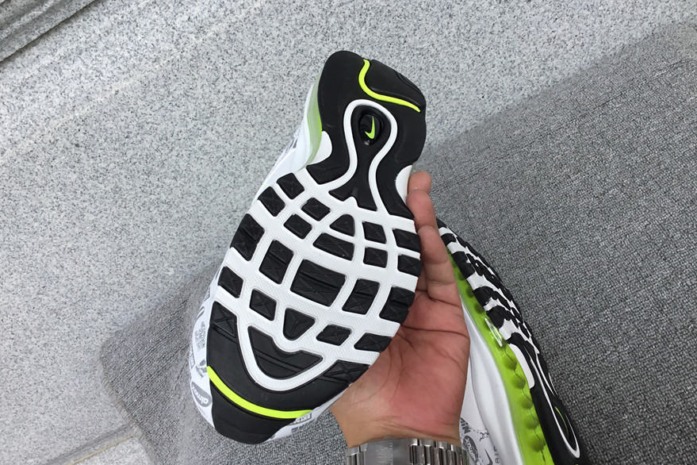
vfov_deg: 40.0
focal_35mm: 33
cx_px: 345
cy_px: 219
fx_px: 639
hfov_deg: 57.2
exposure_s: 1/519
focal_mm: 3.3
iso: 25
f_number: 2.4
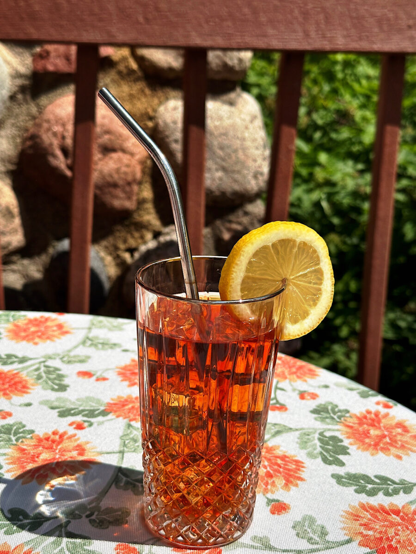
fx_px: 769
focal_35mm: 48
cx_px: 208
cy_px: 277
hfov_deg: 30.3
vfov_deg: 39.7
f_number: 1.78
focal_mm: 6.86
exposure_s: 1/9804
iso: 64
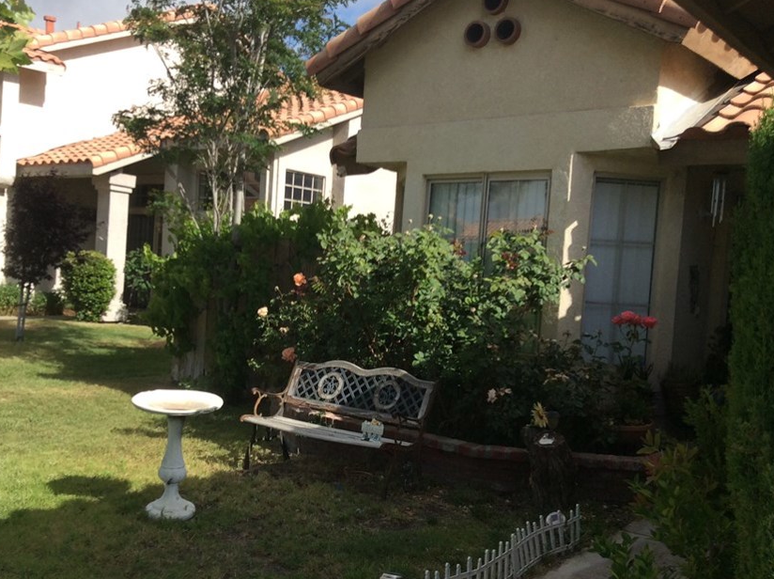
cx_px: 333
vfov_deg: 35.1
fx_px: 916
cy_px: 292
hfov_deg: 45.7
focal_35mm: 41
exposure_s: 1/1100
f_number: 2.4
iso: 32
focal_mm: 3.3
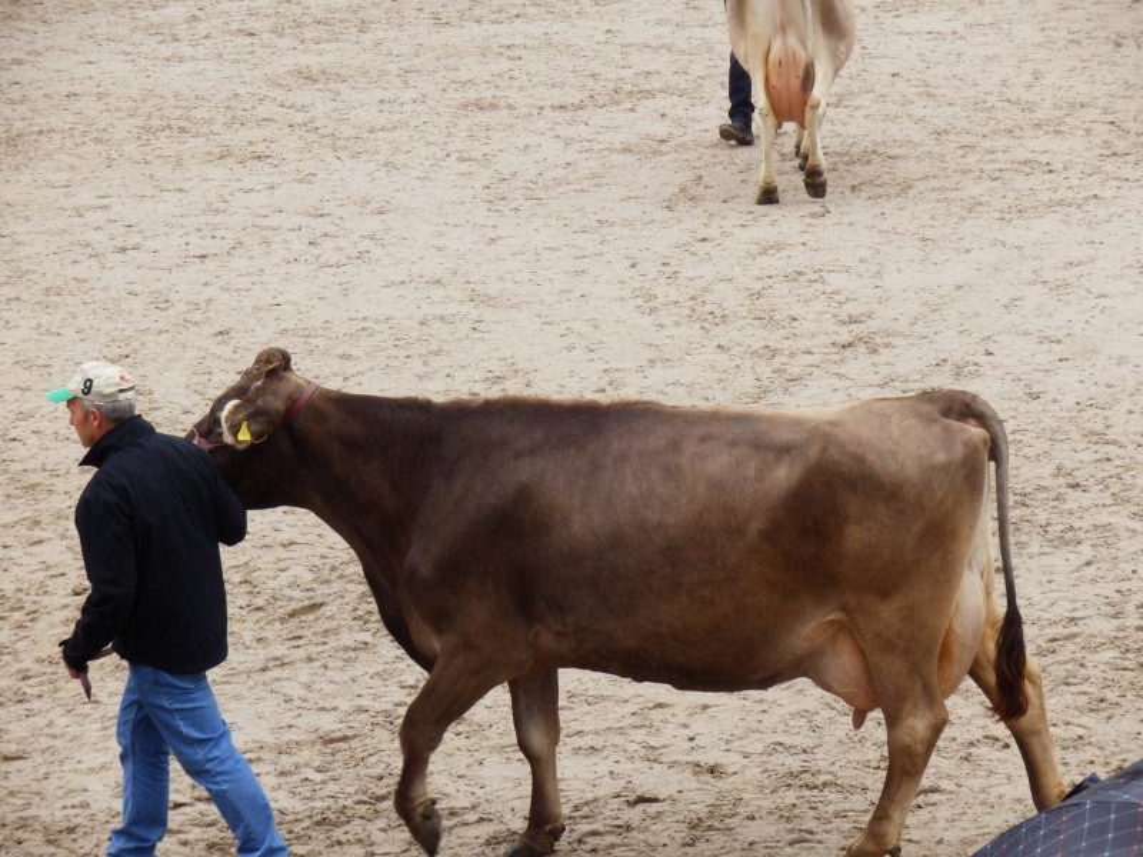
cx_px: 572
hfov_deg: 11.9
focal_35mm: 166
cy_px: 428
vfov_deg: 8.9
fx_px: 5481
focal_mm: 29.4
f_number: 5.9
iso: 200
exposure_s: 1/160
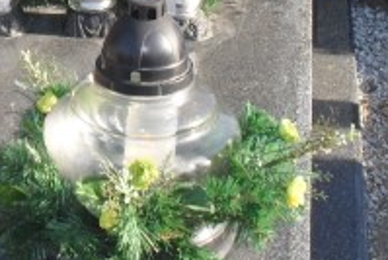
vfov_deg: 11.4
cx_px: 51
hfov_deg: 17.3
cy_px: -86
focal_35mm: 117
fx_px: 1262
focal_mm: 6.3
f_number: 3.2
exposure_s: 1/250
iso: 100
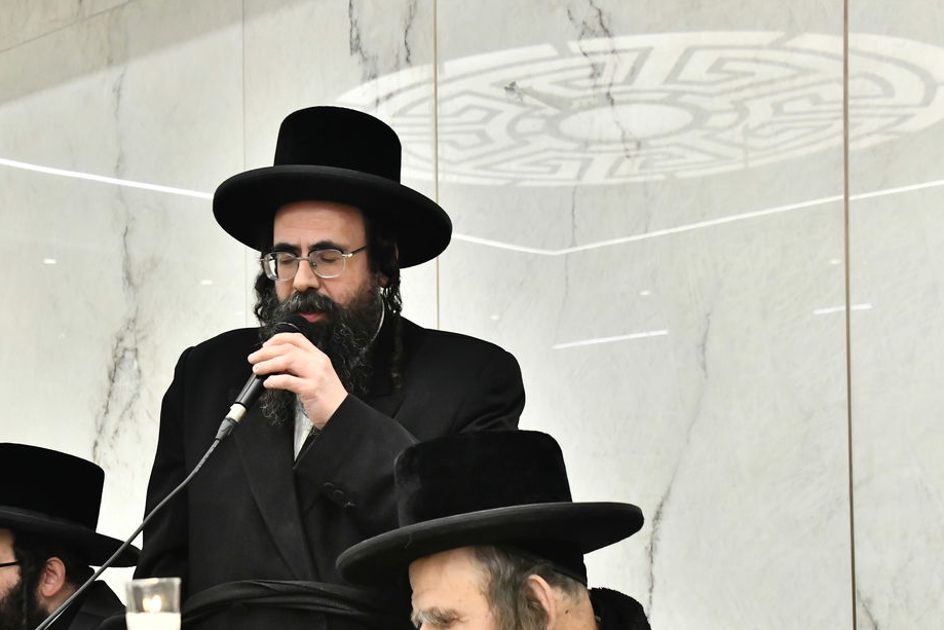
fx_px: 1757
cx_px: 297
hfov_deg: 29.8
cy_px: 454
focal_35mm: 67
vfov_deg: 20.2
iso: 3200
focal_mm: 44
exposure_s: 1/200
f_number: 5.6
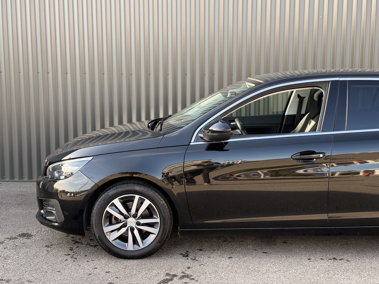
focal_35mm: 48
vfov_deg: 30.3
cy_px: 142
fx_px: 526
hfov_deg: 39.7
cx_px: 190
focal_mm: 6.76
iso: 64
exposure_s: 1/368
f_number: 1.78
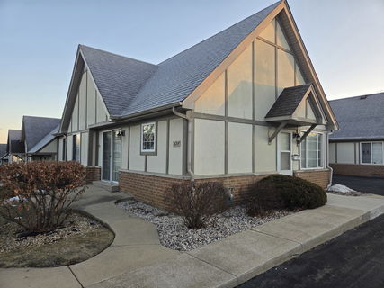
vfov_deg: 58.9
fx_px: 255
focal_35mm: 23
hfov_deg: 73.9
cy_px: 144
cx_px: 192
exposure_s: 1/197
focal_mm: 5.4
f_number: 1.8
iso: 25
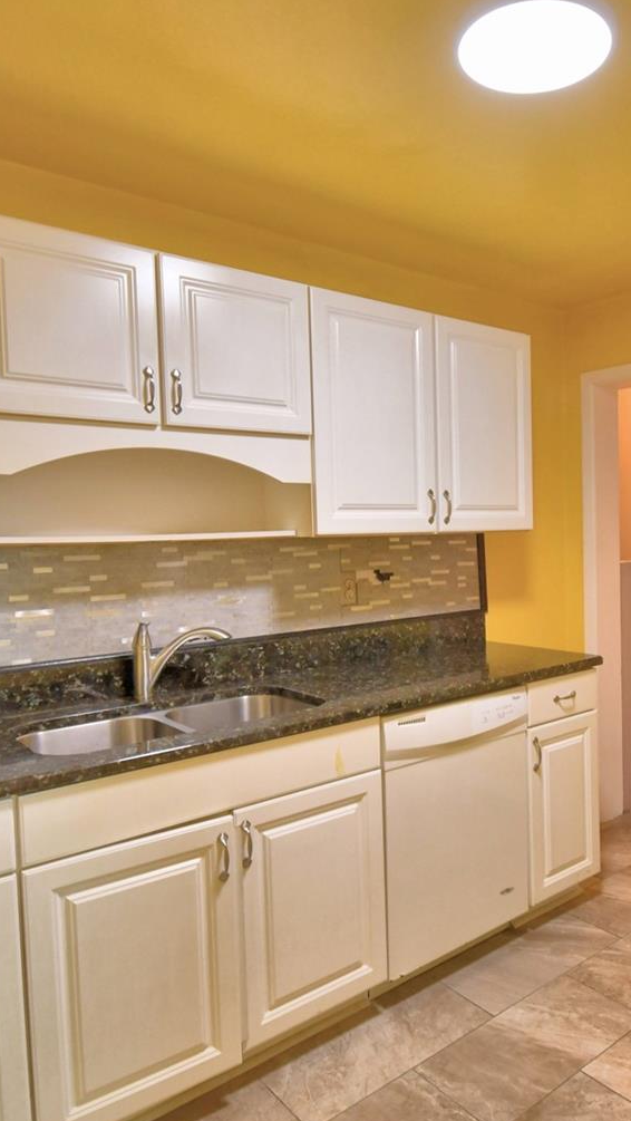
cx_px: 470
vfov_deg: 74.0
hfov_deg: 44.5
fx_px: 743
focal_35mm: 25
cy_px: 571
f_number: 4.5
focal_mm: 10
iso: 500
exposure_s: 1/30
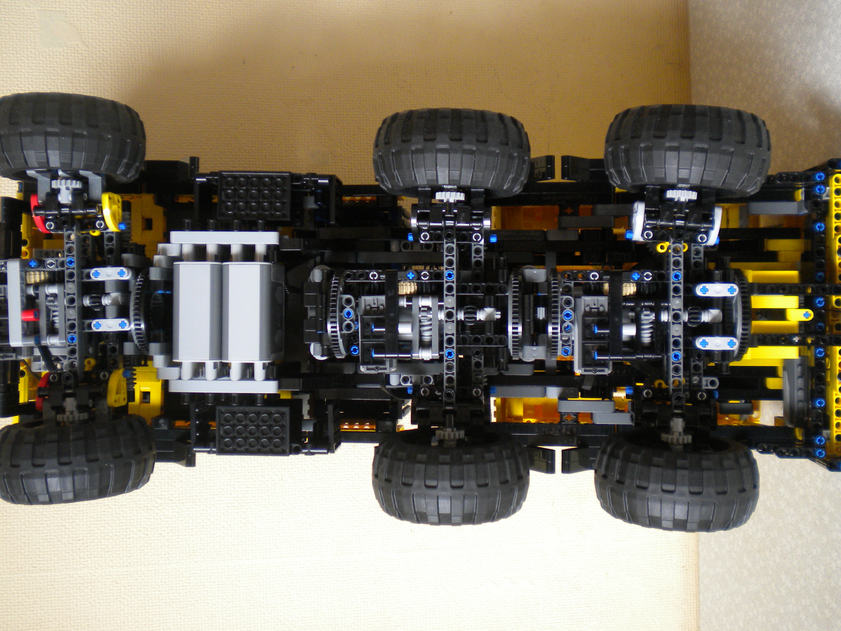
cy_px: 293
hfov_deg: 46.8
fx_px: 972
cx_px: 438
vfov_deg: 35.9
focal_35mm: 40
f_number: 3.1
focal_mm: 6.3
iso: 172
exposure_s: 1/61.5
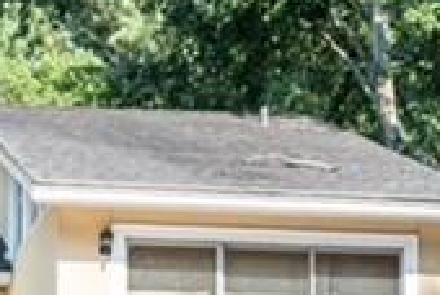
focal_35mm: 196
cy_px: 357
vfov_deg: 7.0
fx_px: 2400
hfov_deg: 10.5
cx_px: 155
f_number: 5.6
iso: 400
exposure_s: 1/640
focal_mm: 35
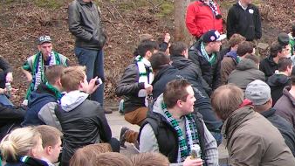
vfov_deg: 12.3
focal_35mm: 98
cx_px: 348
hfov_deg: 20.5
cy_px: 93
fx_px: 766
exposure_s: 1/80
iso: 50
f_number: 3.5
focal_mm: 5.8
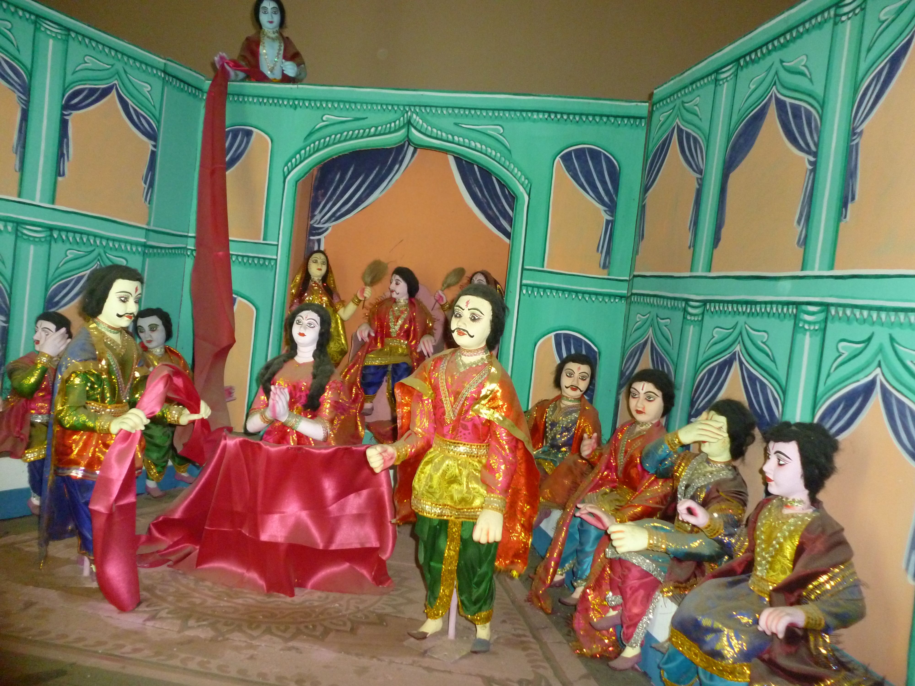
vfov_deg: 49.7
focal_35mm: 28
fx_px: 740
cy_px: 343
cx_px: 458
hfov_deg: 63.4
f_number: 3.1
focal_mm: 5
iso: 320
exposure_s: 1/60
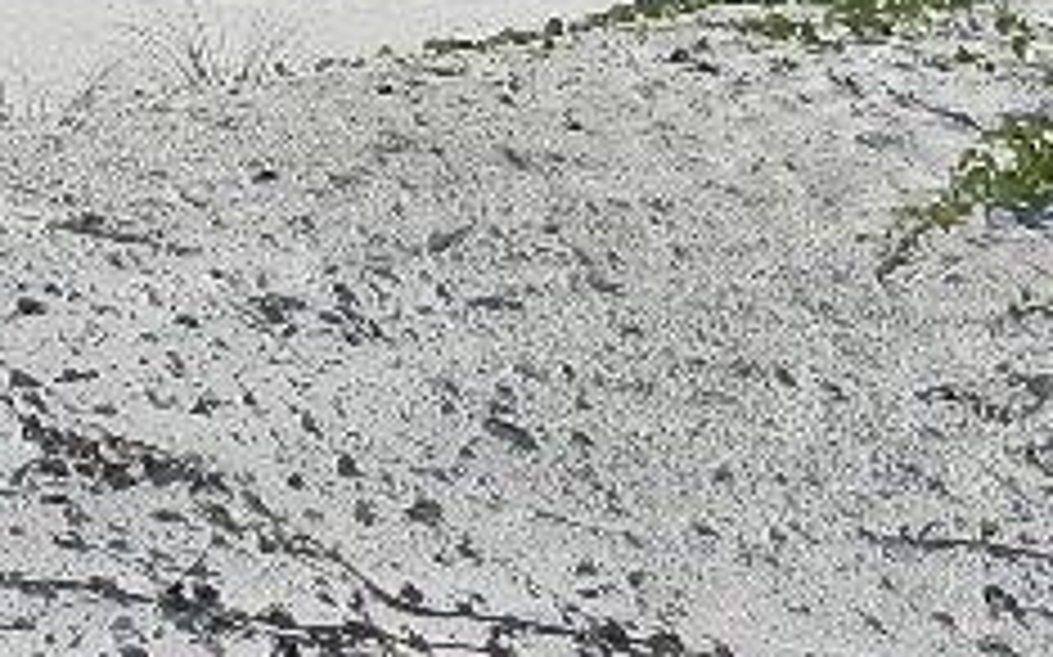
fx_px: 3327
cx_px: 288
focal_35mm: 116
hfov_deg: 17.9
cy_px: -495
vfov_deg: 10.6
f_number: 7
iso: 160
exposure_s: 1/800
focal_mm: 4.5
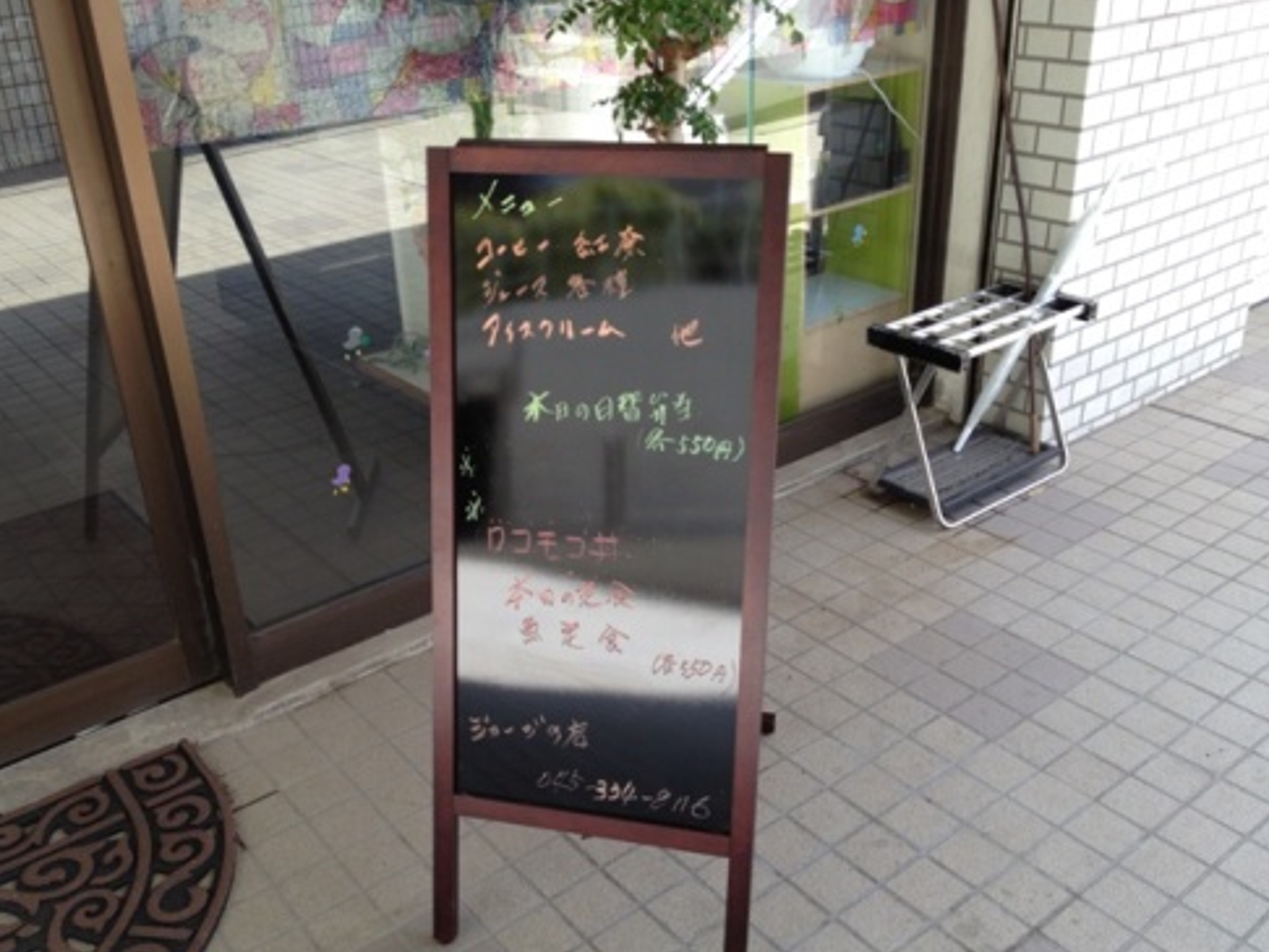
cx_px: 627
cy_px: 484
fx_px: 1320
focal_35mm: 36
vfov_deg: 39.7
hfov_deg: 51.3
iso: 64
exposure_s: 1/120
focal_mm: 4.28
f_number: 2.4
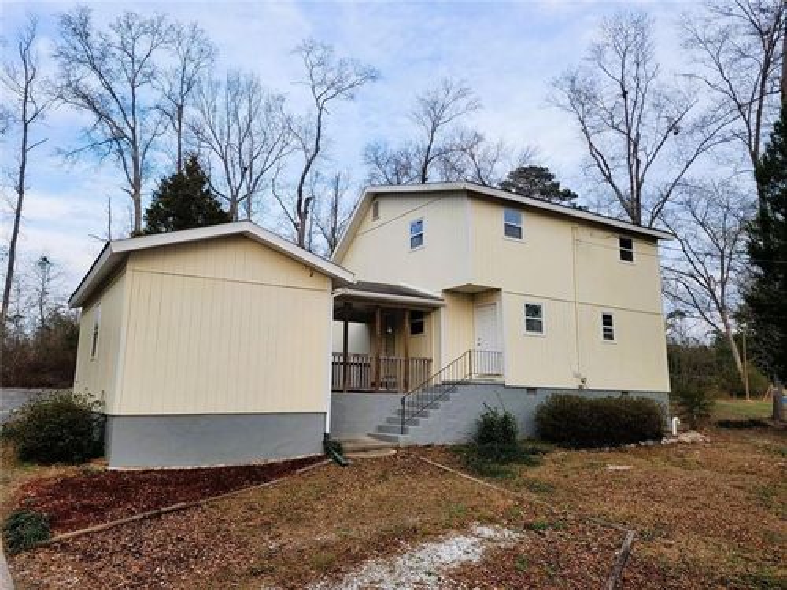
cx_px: 394
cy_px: 295
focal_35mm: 26
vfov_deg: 53.1
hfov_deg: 67.3
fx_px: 591
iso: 40
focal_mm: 5.4
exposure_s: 1/508
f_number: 1.8
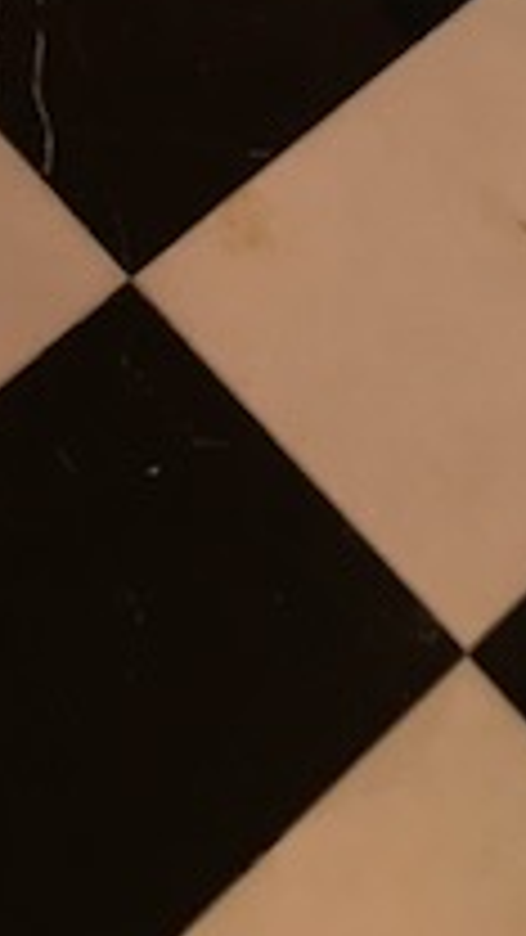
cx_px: 769
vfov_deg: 19.5
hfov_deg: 12.0
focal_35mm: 97
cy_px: -428
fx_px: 2405
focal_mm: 4.15
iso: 25
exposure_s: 1/15
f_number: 2.2
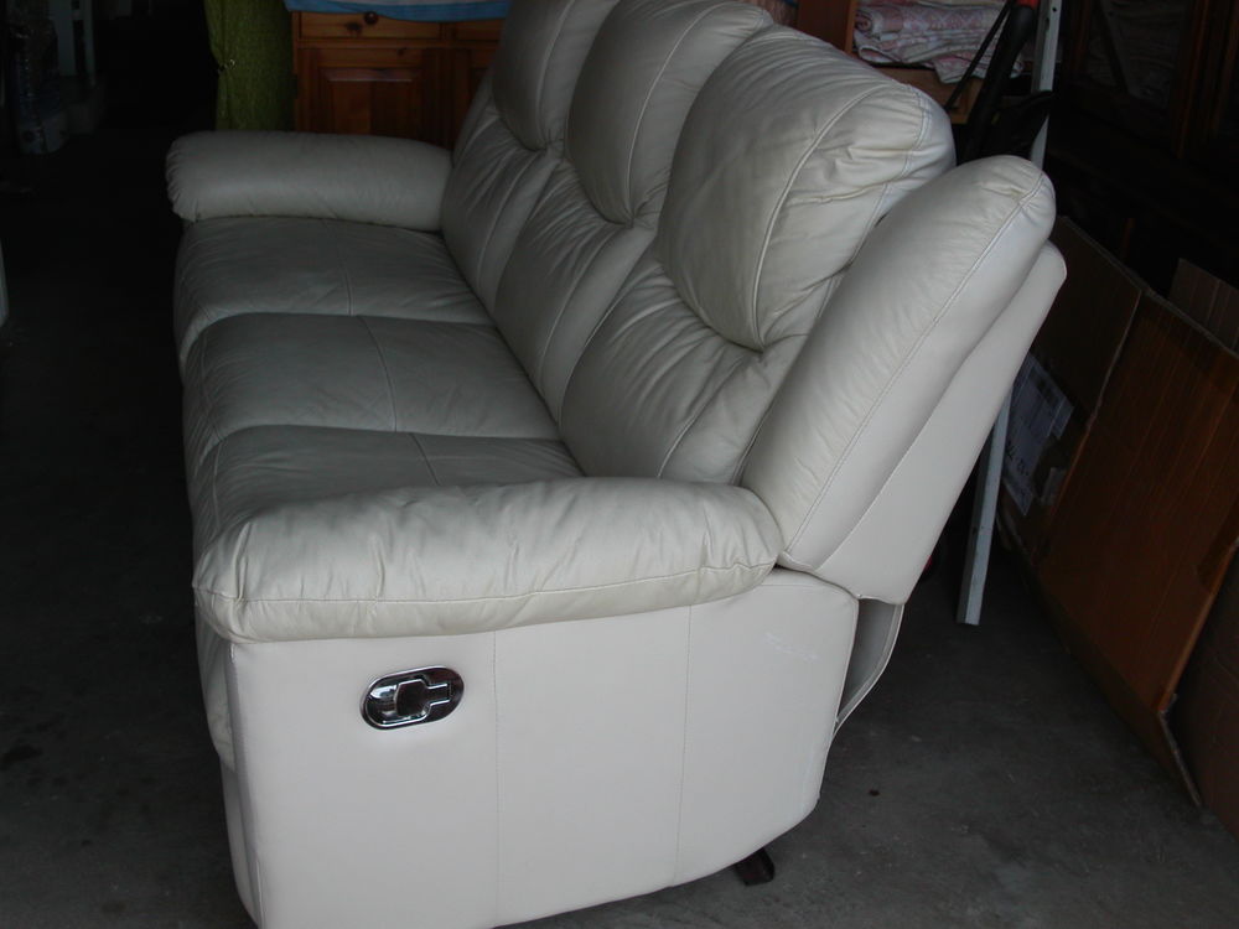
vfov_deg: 37.7
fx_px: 1360
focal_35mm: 38
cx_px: 620
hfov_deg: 49.0
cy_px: 464
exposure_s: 1/90
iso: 100
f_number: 4
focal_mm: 7.8
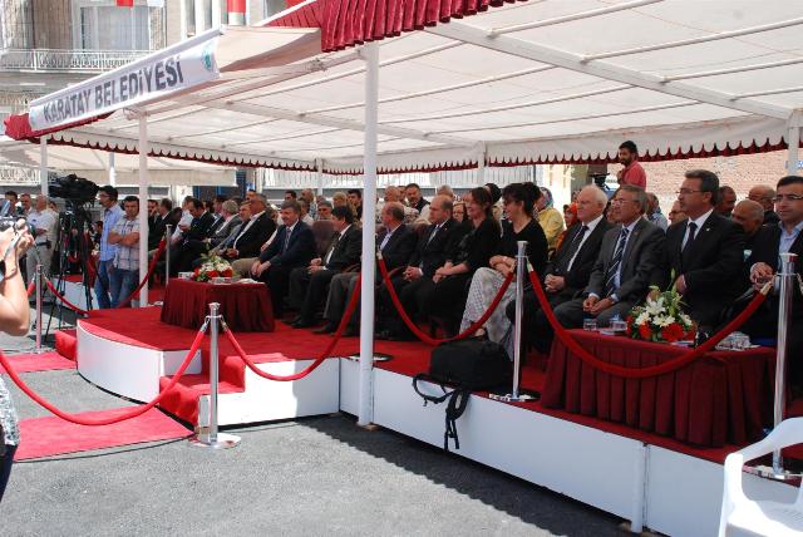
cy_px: 268
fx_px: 871
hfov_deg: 49.5
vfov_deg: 34.3
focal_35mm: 39
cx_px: 402
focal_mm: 26
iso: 640
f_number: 9
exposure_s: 1/320
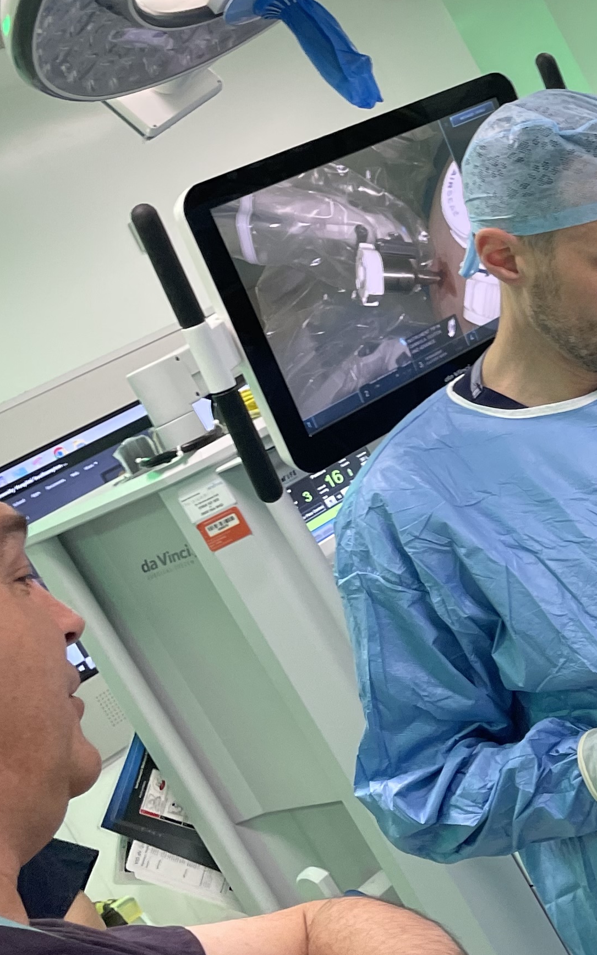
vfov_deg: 31.8
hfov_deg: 17.9
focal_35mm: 64
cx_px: 930
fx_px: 1666
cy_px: 325
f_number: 1.6
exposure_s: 1/90
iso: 100
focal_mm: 4.2
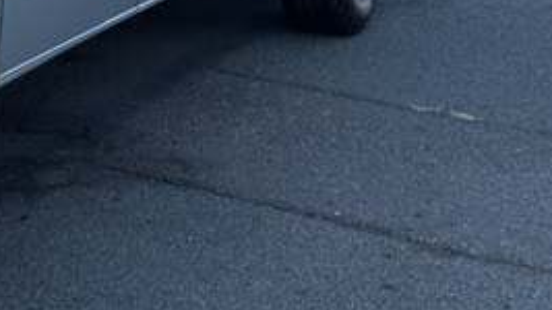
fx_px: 1434
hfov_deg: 20.4
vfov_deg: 11.4
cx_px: -103
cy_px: -250
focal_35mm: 98
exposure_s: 1/1215
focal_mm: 6.76
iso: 80
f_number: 1.78
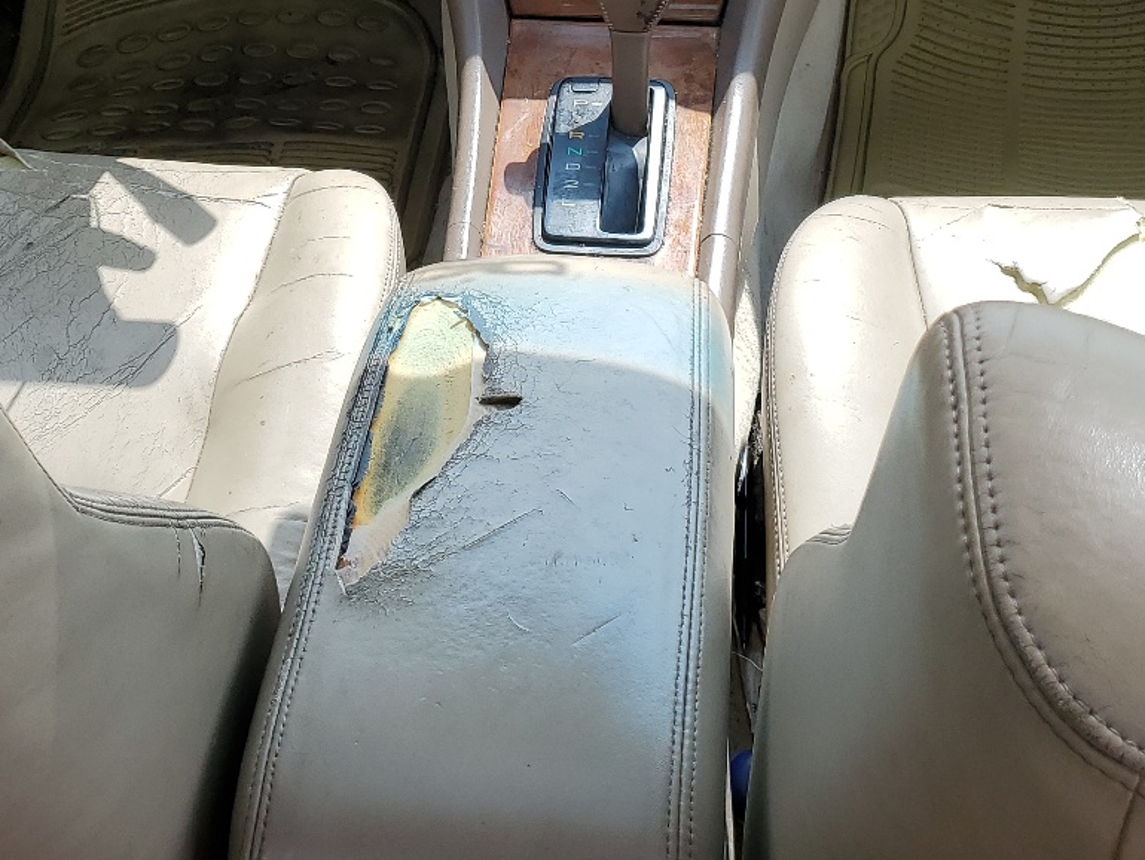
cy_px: 103
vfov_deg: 26.2
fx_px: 1787
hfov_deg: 35.5
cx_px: 555
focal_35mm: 54
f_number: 1.5
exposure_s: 1/1111
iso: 50
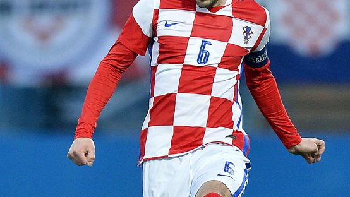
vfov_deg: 1.8
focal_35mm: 680
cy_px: 141
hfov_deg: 3.2
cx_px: 45
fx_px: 6313
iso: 1250
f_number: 3.2
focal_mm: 300
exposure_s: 1/800
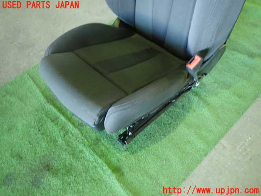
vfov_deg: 54.9
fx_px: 188
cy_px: 98
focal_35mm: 25
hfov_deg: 69.4
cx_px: 130
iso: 800
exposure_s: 1/25
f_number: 2
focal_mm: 4.5
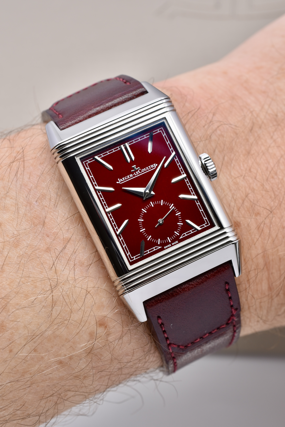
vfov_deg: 33.4
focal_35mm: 60
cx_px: 142
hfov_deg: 22.6
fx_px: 712
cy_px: 214
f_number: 10
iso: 100
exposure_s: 1/15
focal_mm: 40
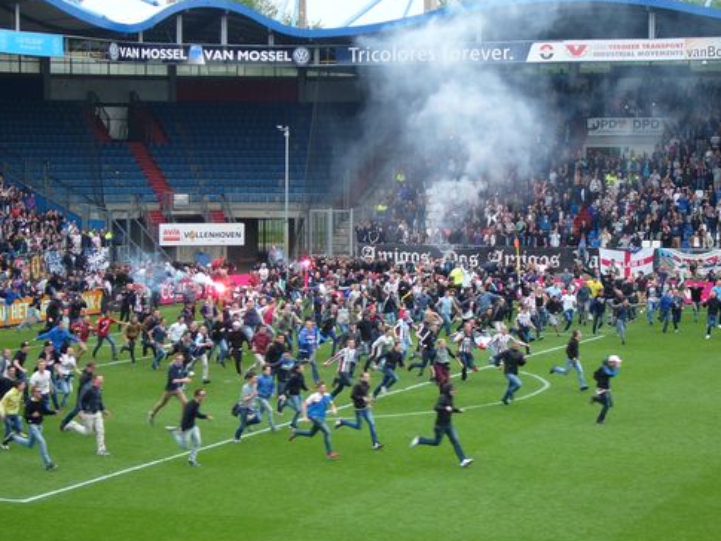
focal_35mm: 101
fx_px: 2104
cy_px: 261
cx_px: 339
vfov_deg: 14.7
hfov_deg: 19.4
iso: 100
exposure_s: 1/100
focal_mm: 14.3
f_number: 4.6
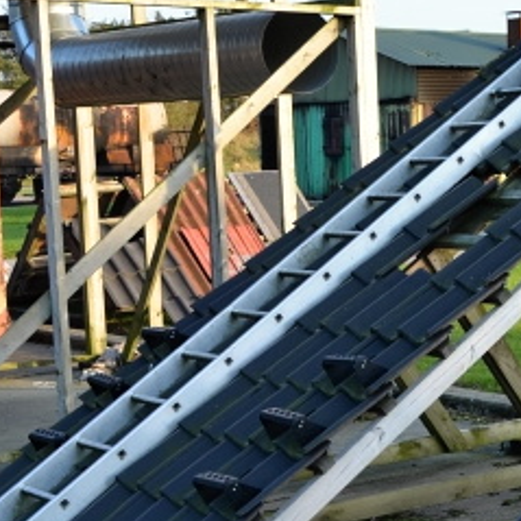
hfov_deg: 15.9
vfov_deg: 17.1
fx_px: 1737
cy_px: 292
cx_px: 748
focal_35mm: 102
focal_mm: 24
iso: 200
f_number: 5.6
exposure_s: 1/125
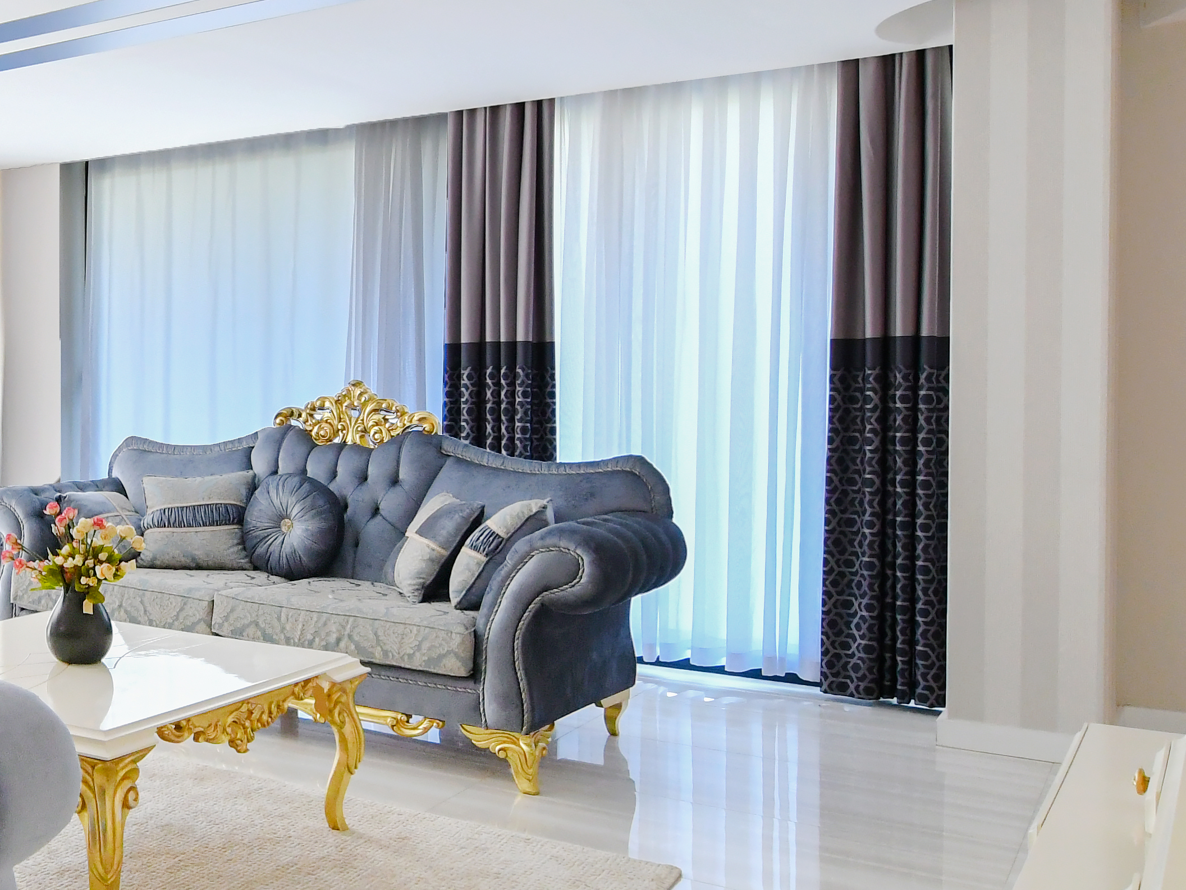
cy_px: 343
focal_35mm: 38
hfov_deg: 43.1
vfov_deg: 37.5
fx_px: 1302
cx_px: 37
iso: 640
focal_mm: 10
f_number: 5.6
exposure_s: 1/60
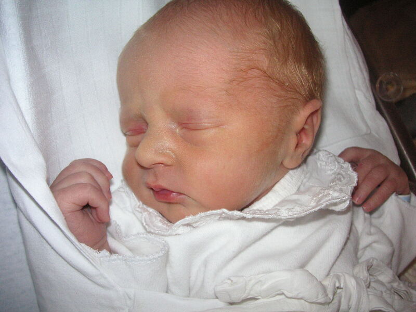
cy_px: 156
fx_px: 445
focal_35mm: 37
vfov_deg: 38.7
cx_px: 208
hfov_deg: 50.1
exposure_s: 1/45
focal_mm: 6.1
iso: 160
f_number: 6.7
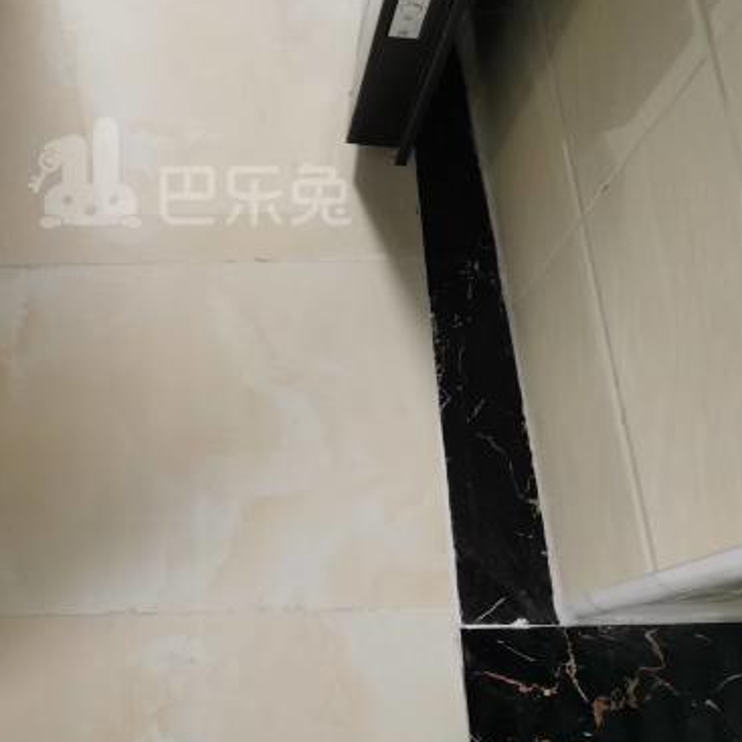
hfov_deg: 32.2
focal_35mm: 52
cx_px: 190
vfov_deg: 32.1
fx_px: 1261
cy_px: 174
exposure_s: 1/33.3
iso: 400
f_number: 1.8
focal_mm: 5.58
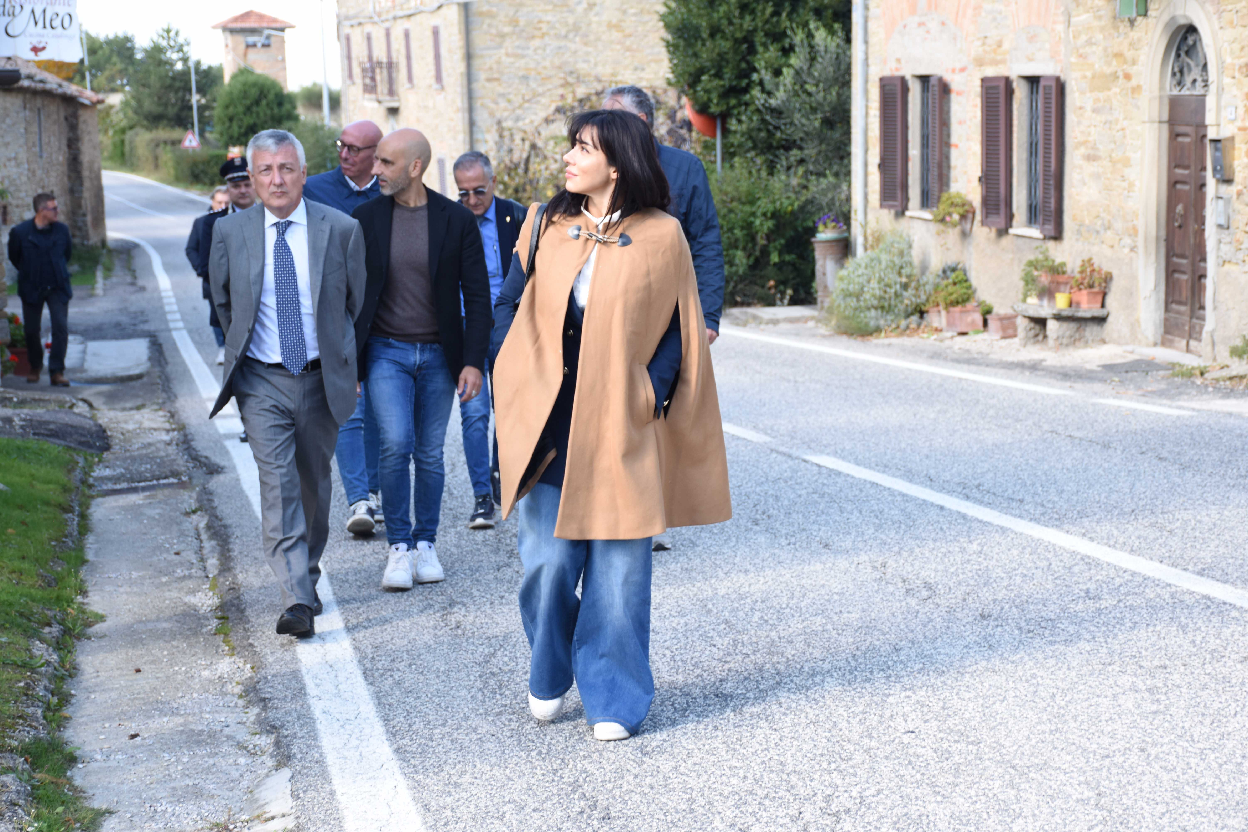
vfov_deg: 18.2
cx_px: 624
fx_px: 2600
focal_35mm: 75
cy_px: 416
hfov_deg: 27.0
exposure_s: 1/160
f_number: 4.8
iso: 250
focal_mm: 50
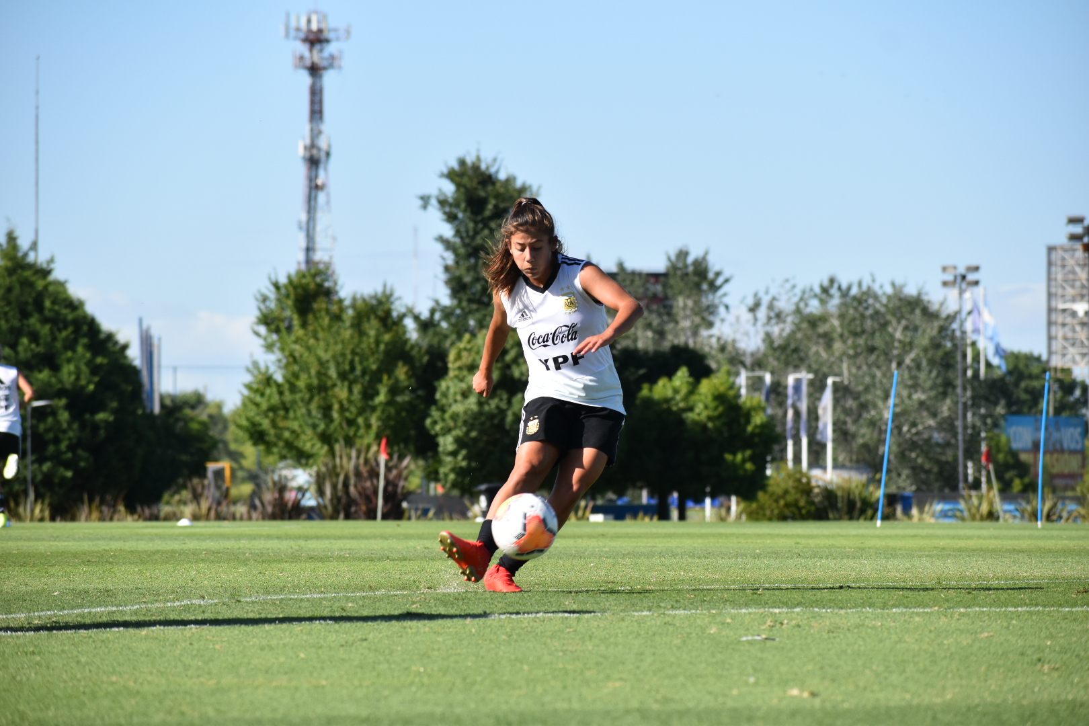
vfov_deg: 6.8
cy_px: 363
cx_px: 544
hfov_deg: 10.2
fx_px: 6125
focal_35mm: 202
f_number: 7.1
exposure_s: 1/1600
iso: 400
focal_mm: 135
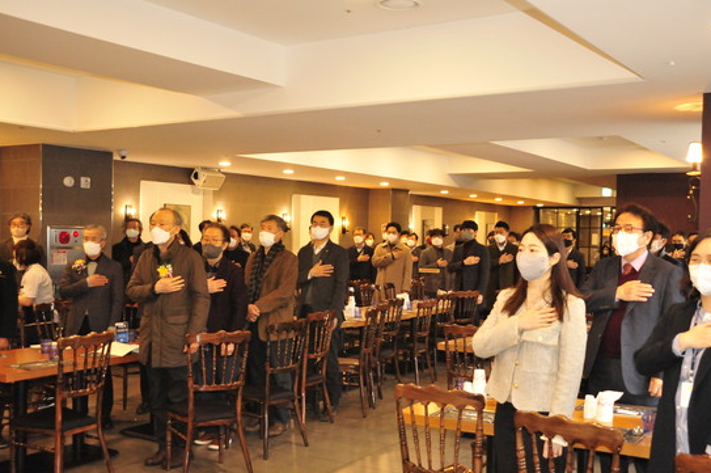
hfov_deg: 46.4
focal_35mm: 42
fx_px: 829
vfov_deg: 31.8
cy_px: 252
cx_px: 367
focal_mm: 38
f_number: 4
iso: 6400
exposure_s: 1/160
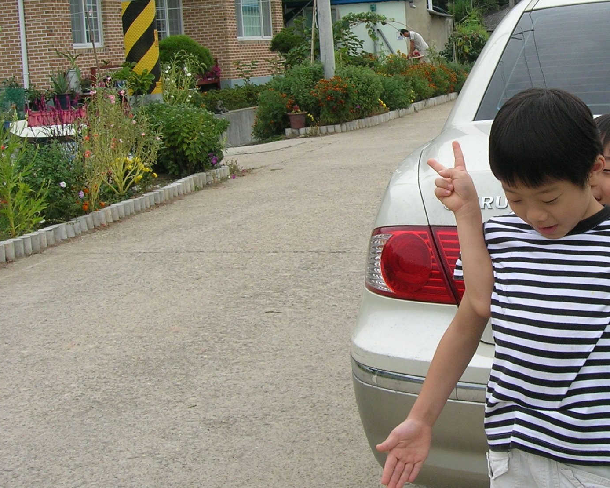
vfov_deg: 24.5
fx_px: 1119
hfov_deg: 29.4
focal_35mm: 62
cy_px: 185
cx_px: 529
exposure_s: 1/145
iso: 50
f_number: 4.9
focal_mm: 5.7
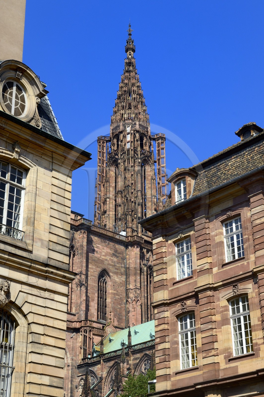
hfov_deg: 21.9
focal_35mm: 62
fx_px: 683
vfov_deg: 32.4
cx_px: 132
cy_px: 198
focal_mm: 62
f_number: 18
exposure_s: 1/200
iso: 400
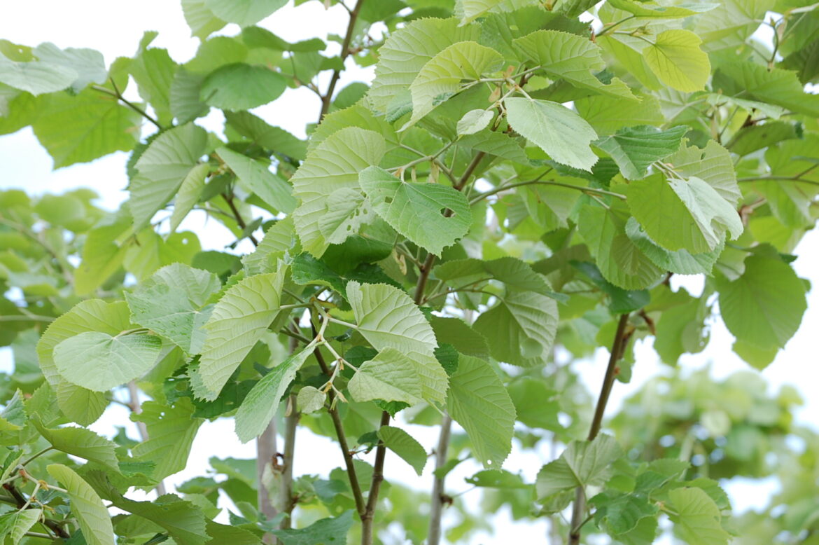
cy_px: 272
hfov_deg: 17.1
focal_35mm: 120
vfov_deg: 11.4
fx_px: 2728
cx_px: 410
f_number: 8
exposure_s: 1/160
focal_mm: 80
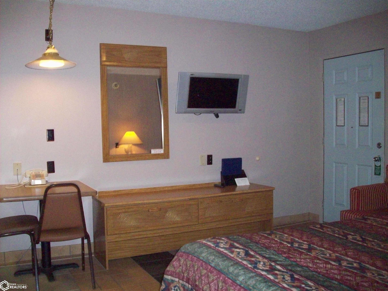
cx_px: 194
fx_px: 415
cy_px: 146
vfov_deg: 38.7
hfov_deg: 50.1
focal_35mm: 37
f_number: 2.8
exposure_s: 1/128
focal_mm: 6.2
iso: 400
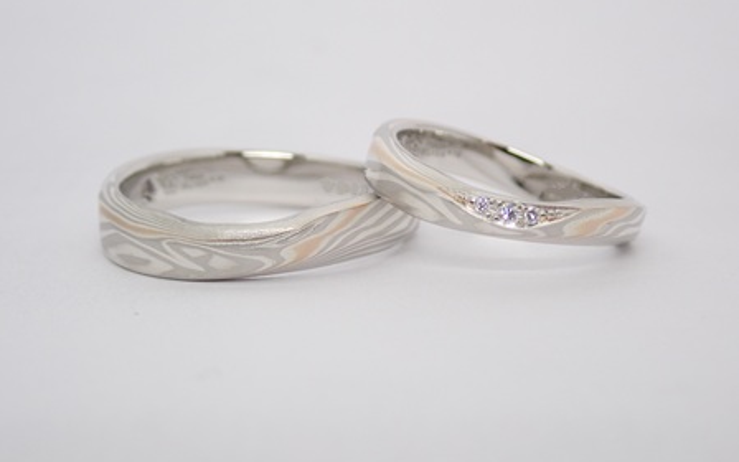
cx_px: 370
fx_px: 1651
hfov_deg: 25.2
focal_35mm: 82
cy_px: 217
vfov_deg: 15.9
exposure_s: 1/125
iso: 200
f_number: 4.1
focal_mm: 13.65
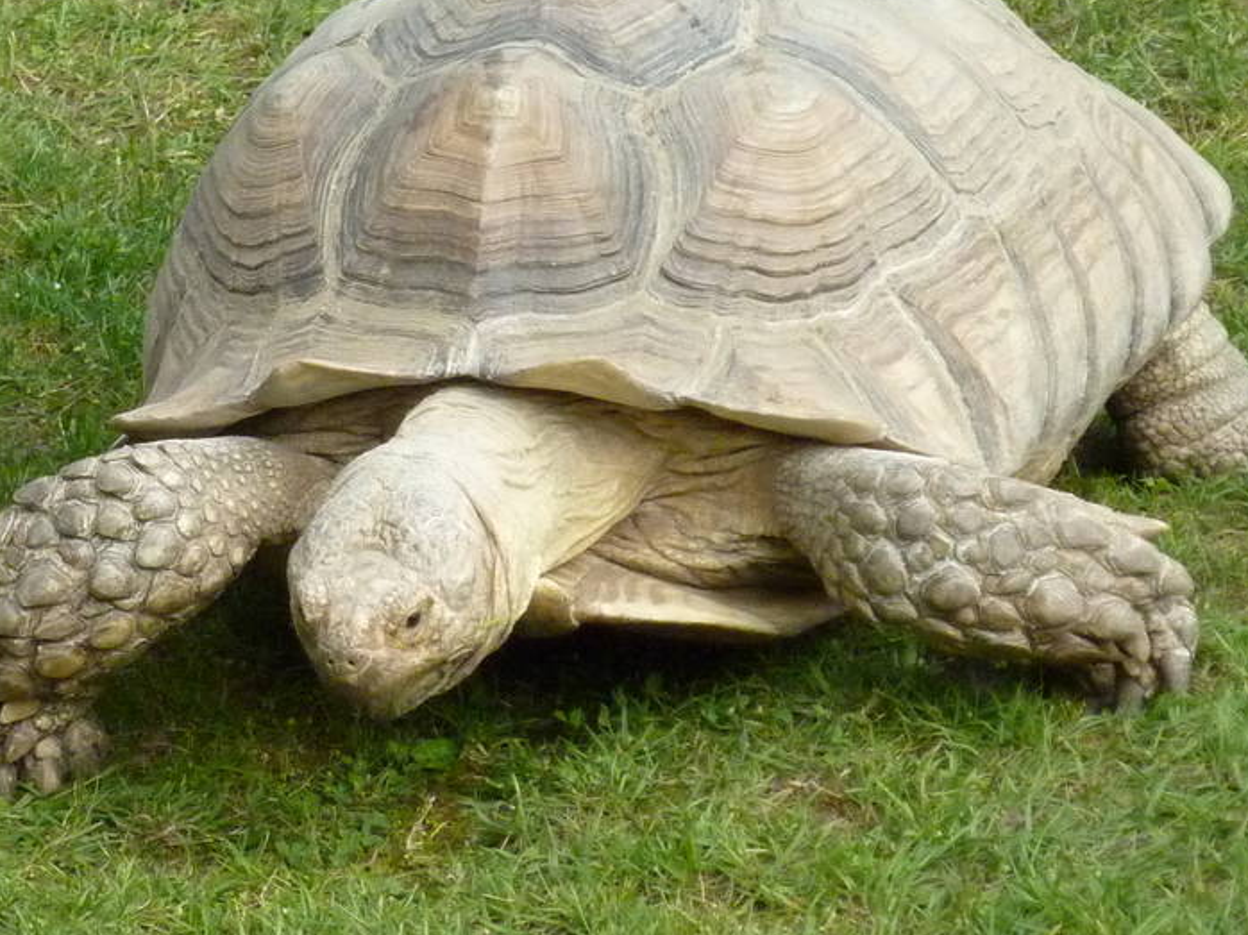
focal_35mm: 337
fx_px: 12146
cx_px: 72
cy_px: 291
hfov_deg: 5.9
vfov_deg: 4.4
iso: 400
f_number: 4.5
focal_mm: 24.1
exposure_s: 1/500
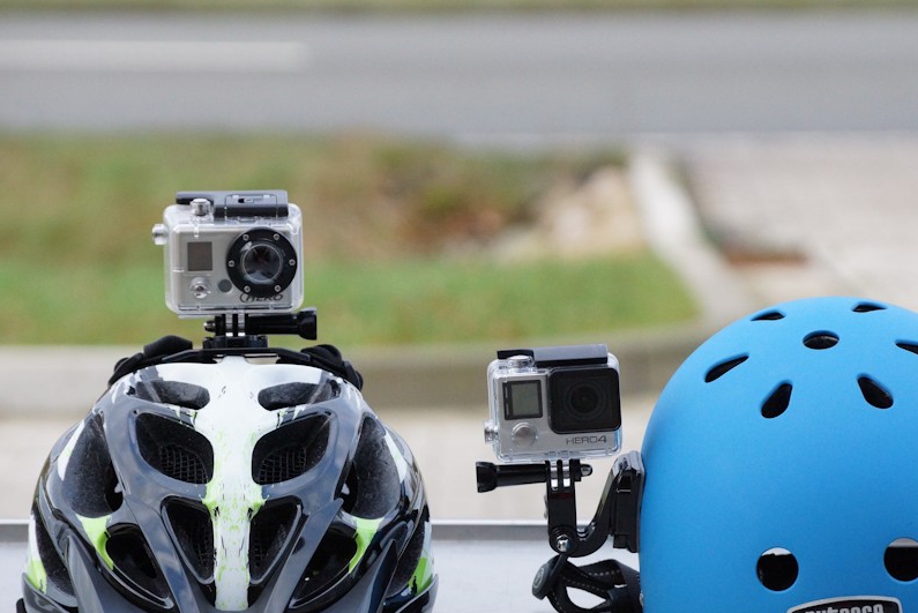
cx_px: 517
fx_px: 4975
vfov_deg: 7.1
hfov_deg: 10.5
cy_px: 356
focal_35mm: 195
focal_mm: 110
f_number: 5.6
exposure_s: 1/1000
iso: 1600
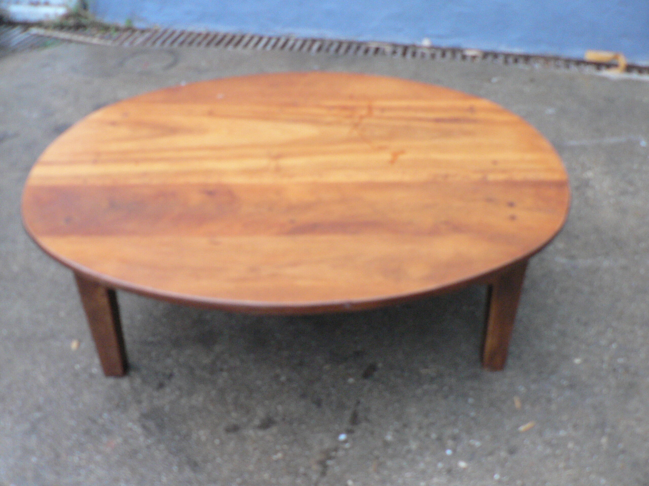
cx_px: 324
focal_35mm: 36
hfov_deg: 51.4
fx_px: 675
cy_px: 243
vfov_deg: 39.7
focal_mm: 6
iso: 200
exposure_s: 1/13
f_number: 2.8
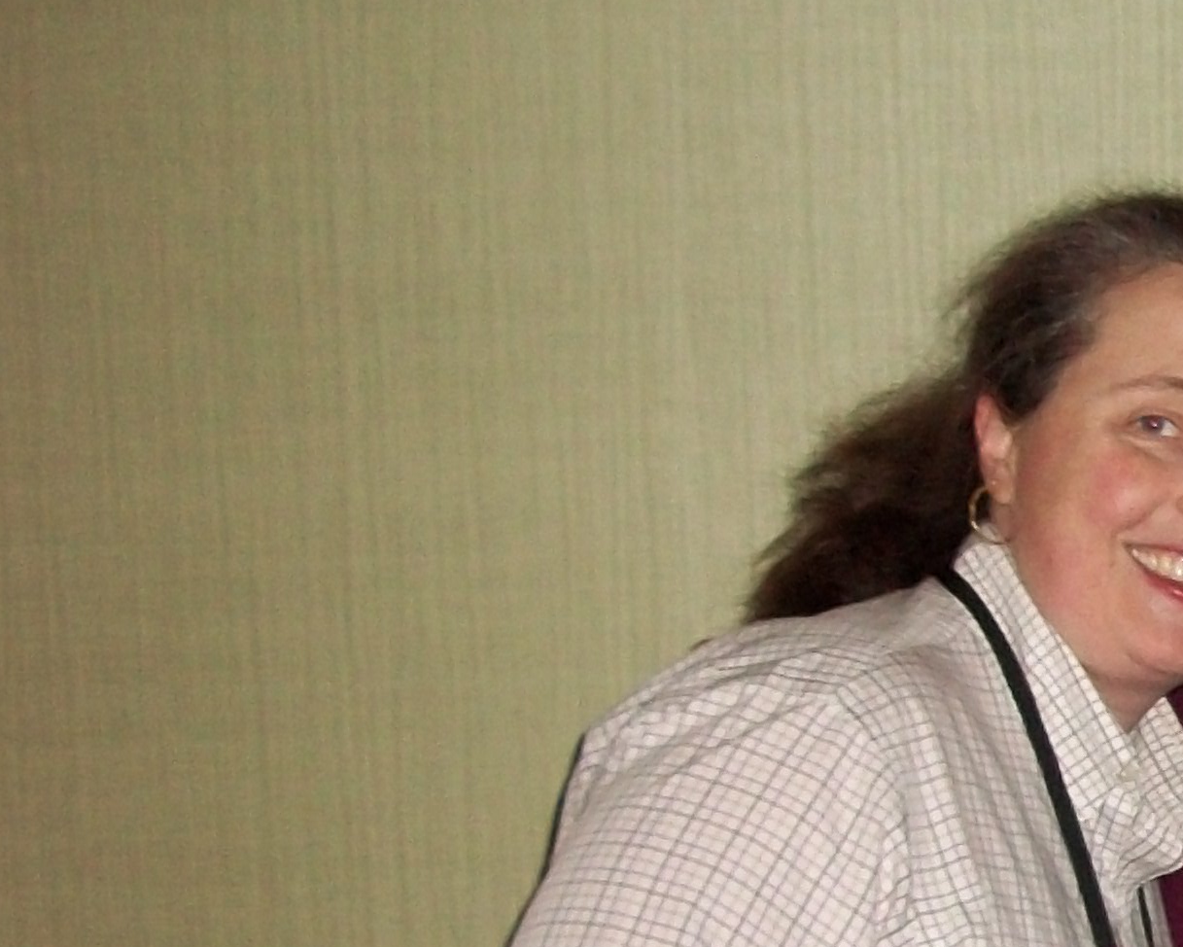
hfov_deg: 18.4
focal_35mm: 94
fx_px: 3292
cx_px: 1695
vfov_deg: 16.1
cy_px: 896
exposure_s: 1/500
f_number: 2.9
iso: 200
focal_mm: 5.7
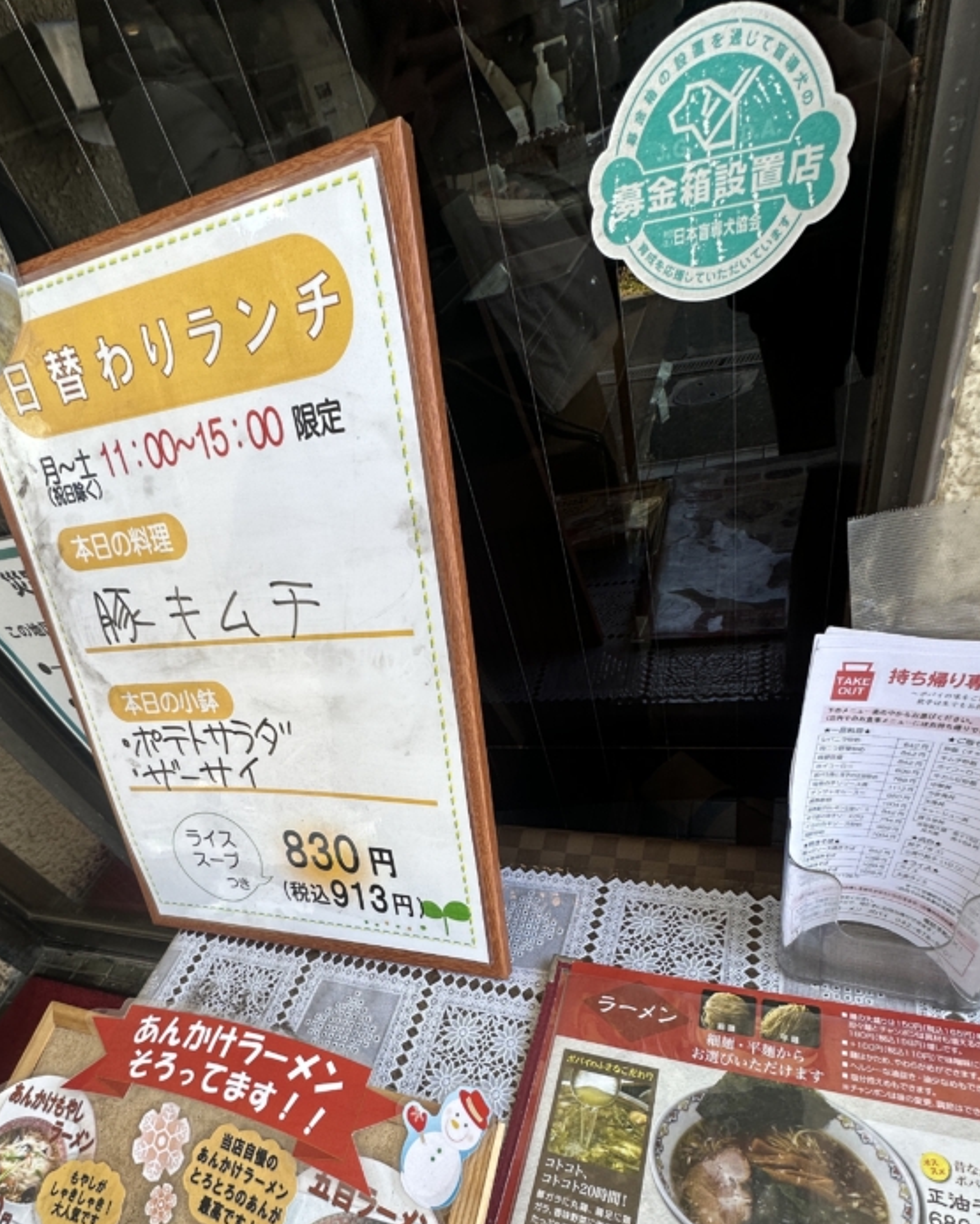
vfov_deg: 80.9
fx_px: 688
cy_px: 800
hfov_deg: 70.9
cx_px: 479
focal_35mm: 19
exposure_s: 1/99
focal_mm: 2.22
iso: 40
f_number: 2.2
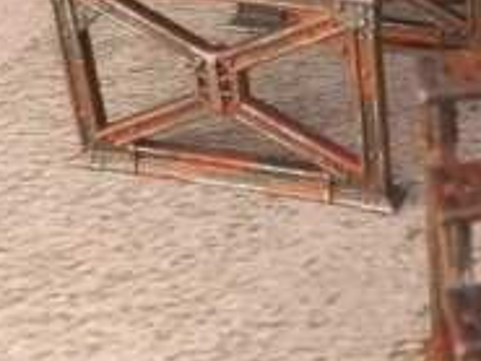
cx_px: 642
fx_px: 1126
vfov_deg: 17.8
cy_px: 0
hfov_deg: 21.5
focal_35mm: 81
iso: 400
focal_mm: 5
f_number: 3.1
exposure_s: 1/100
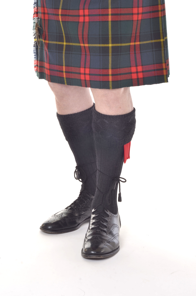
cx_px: 98
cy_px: 148
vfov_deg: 27.0
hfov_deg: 18.1
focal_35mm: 75
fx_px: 615
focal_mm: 50
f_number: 16
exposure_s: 1/160
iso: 100
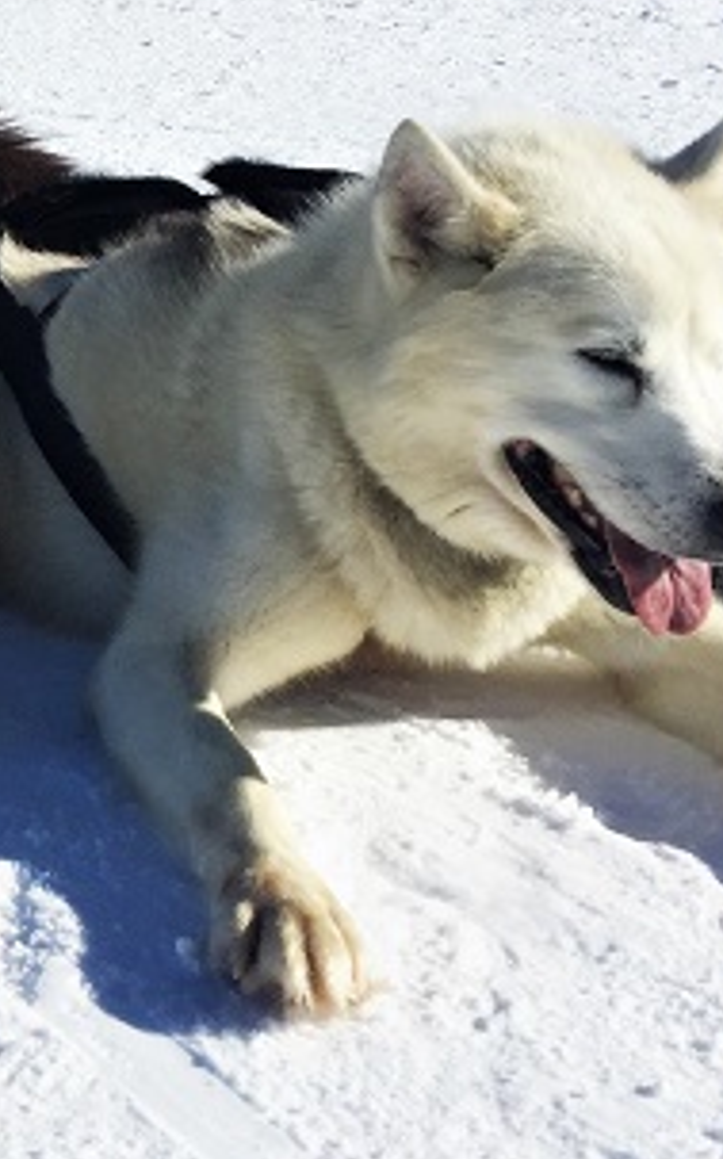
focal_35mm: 66
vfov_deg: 30.8
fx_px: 2084
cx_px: -241
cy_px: 381
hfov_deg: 18.2
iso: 32
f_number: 2.2
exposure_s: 1/6623
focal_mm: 4.15
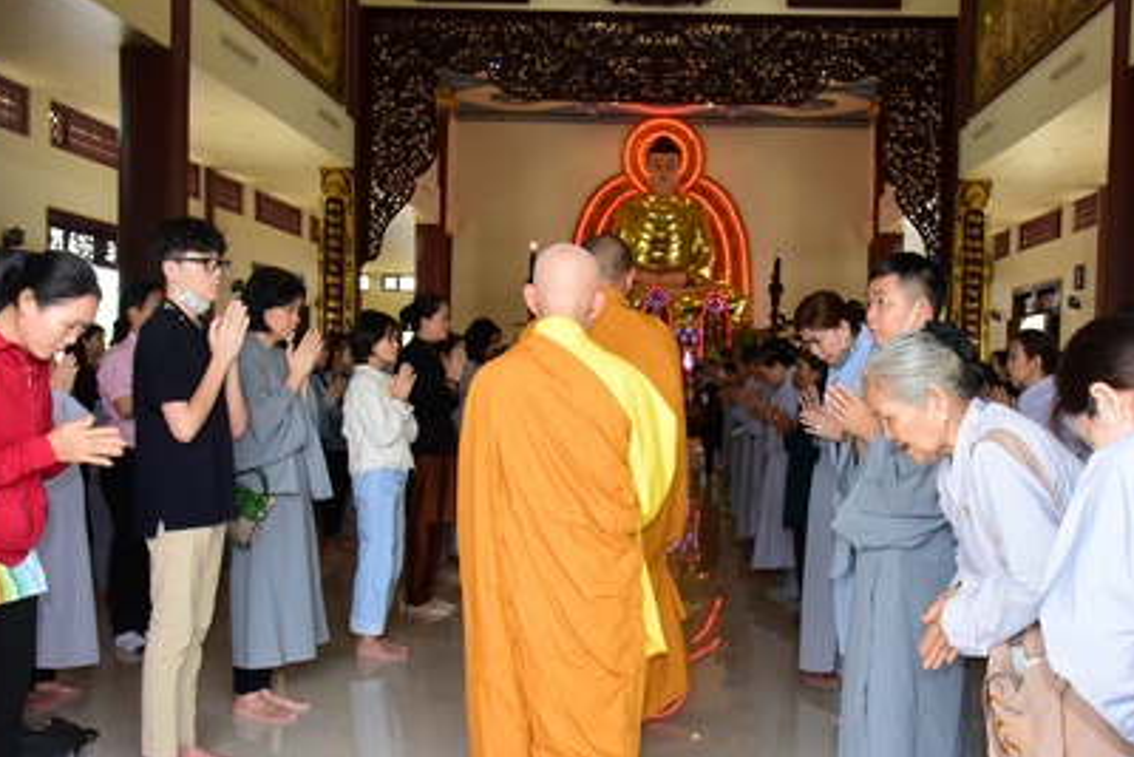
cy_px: 445
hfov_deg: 49.4
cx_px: 655
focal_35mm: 39
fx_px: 1229
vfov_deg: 34.1
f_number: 7.1
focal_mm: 24
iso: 2200
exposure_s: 1/100
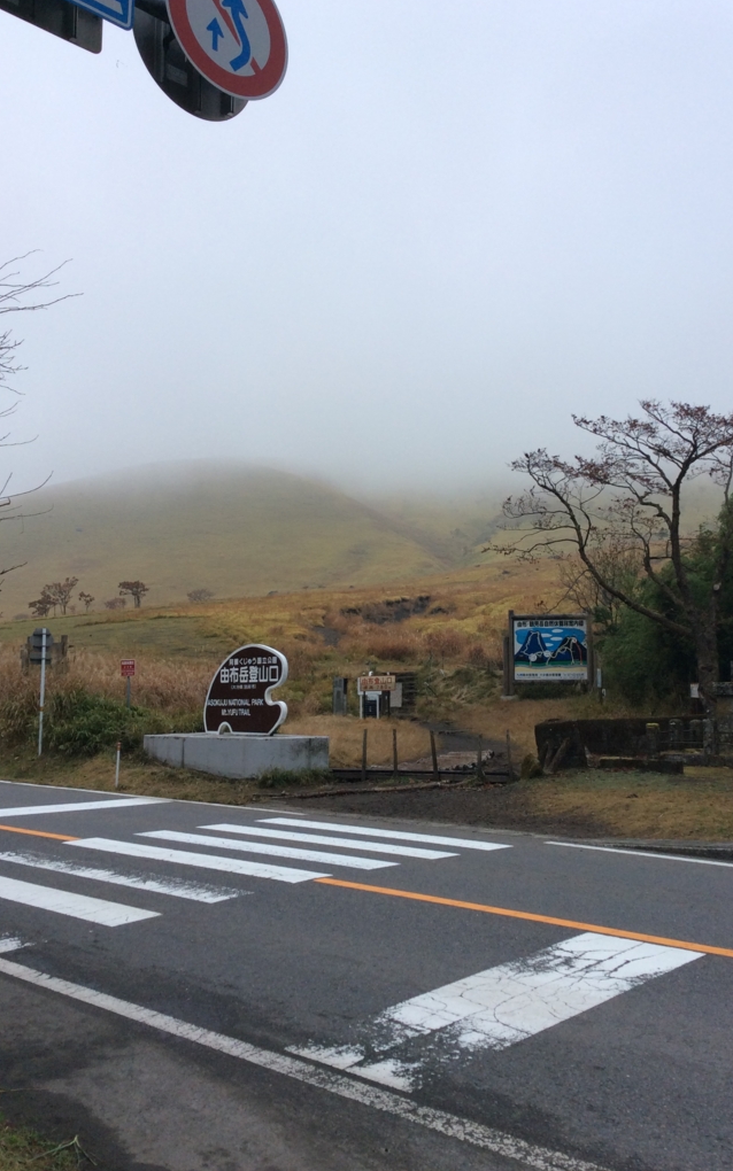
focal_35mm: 34
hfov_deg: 37.2
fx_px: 1086
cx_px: 438
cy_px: 584
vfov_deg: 56.7
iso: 32
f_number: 2.4
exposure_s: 1/550
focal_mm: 3.3
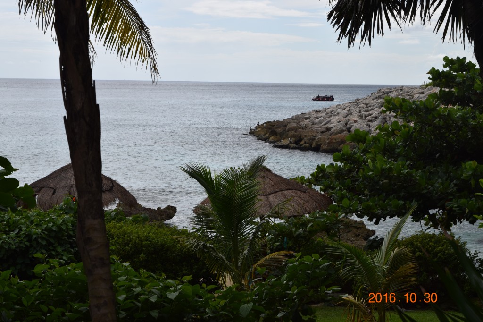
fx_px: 1106
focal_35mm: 82
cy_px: 161
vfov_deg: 16.5
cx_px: 242
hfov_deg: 24.6
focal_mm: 55
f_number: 11
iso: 100
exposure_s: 1/200
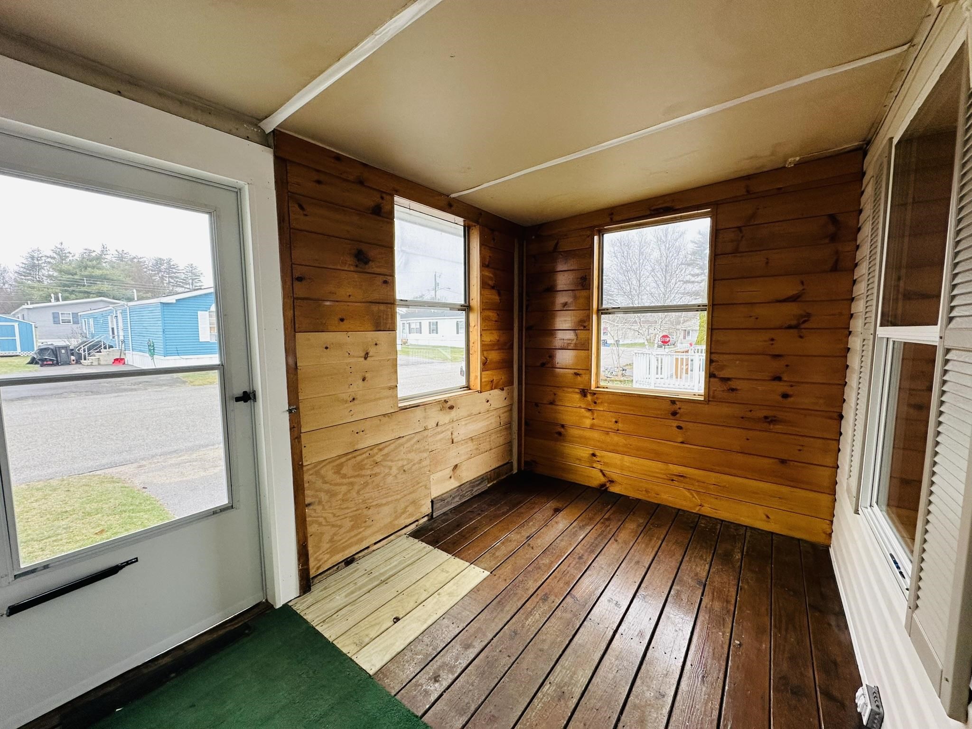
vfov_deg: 85.7
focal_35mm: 14
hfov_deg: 102.1
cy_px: 364
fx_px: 393
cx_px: 486
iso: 100
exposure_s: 1/99
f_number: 2.2
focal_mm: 2.22
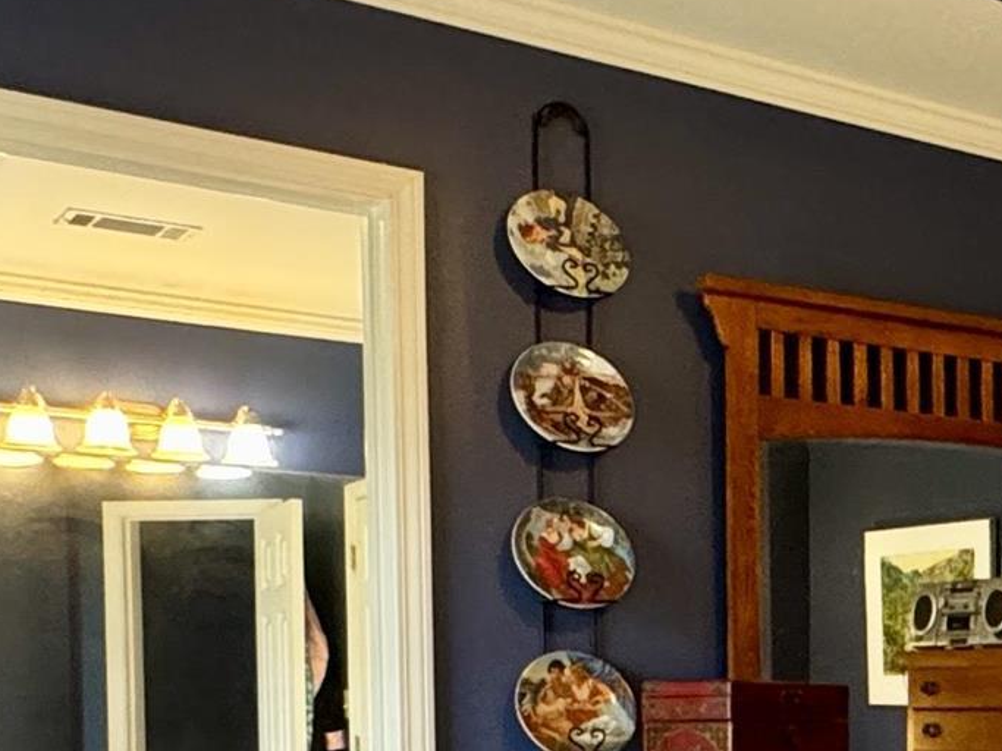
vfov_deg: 22.5
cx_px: 1353
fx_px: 1823
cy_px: 729
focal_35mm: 63
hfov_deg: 25.7
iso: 320
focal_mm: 2.22
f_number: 2.2
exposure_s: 1/60
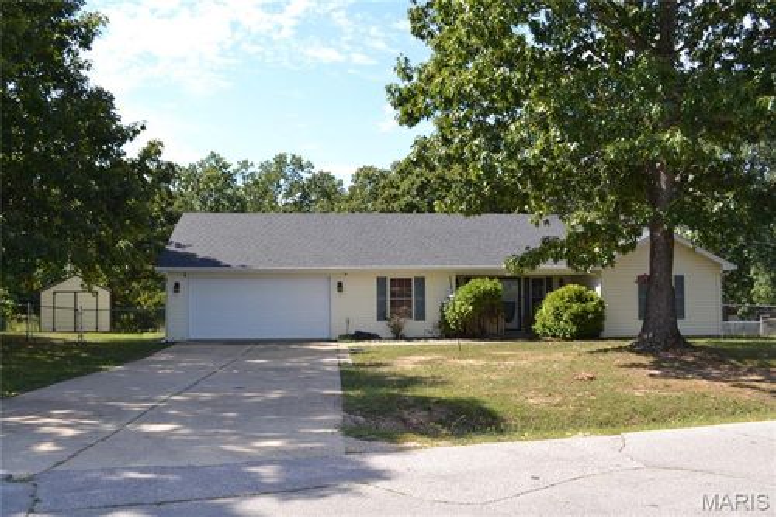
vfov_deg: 43.6
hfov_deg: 61.9
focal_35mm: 30
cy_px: 258
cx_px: 388
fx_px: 646
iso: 100
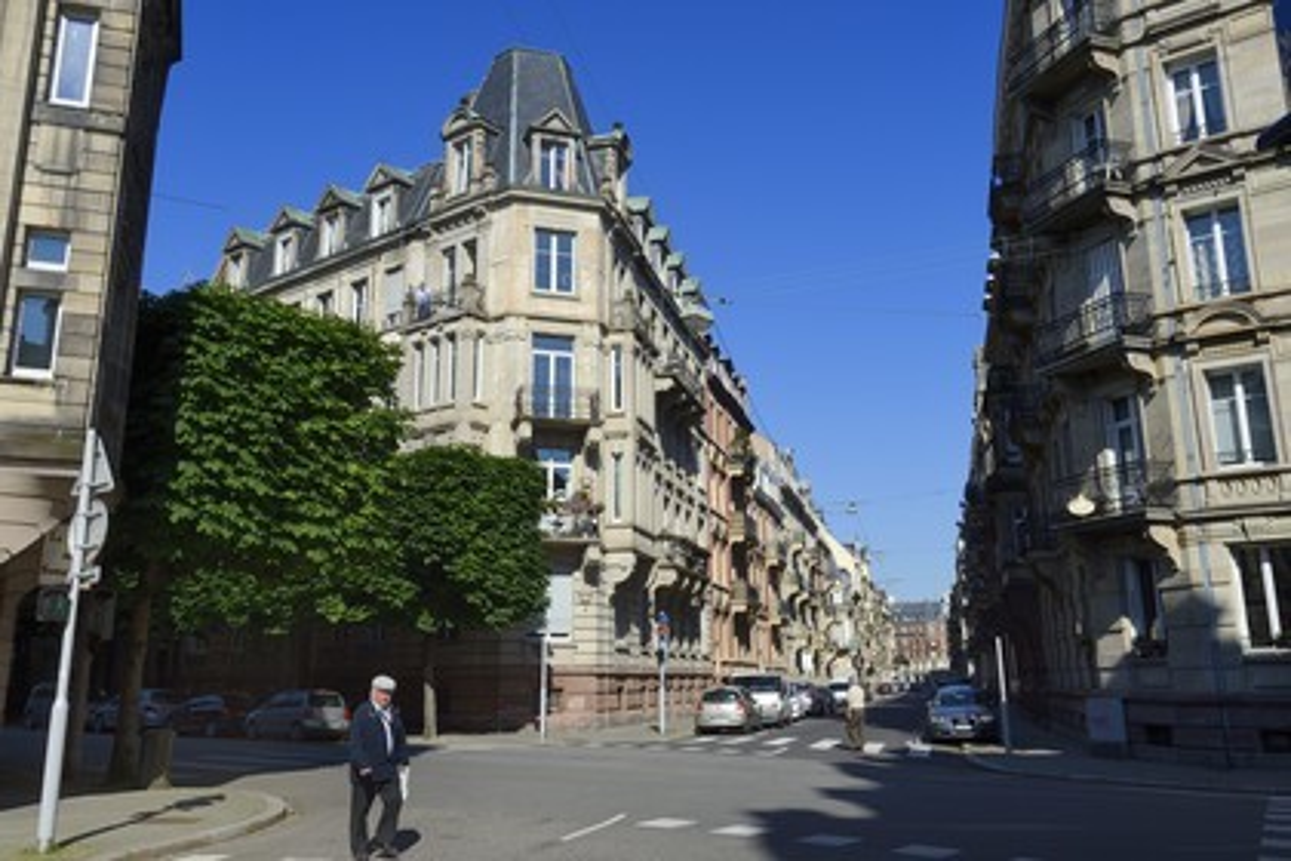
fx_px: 1040
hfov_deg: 63.7
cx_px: 646
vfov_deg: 45.0
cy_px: 430
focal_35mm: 29
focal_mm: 29
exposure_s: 1/250
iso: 200
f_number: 13
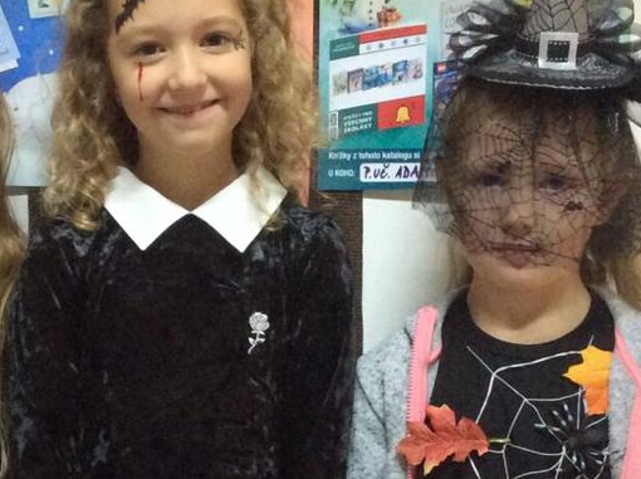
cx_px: 173
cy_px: 454
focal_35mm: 84
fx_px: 1553
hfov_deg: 23.1
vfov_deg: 17.2
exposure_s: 1/25
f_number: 2.4
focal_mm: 3.3
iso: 250
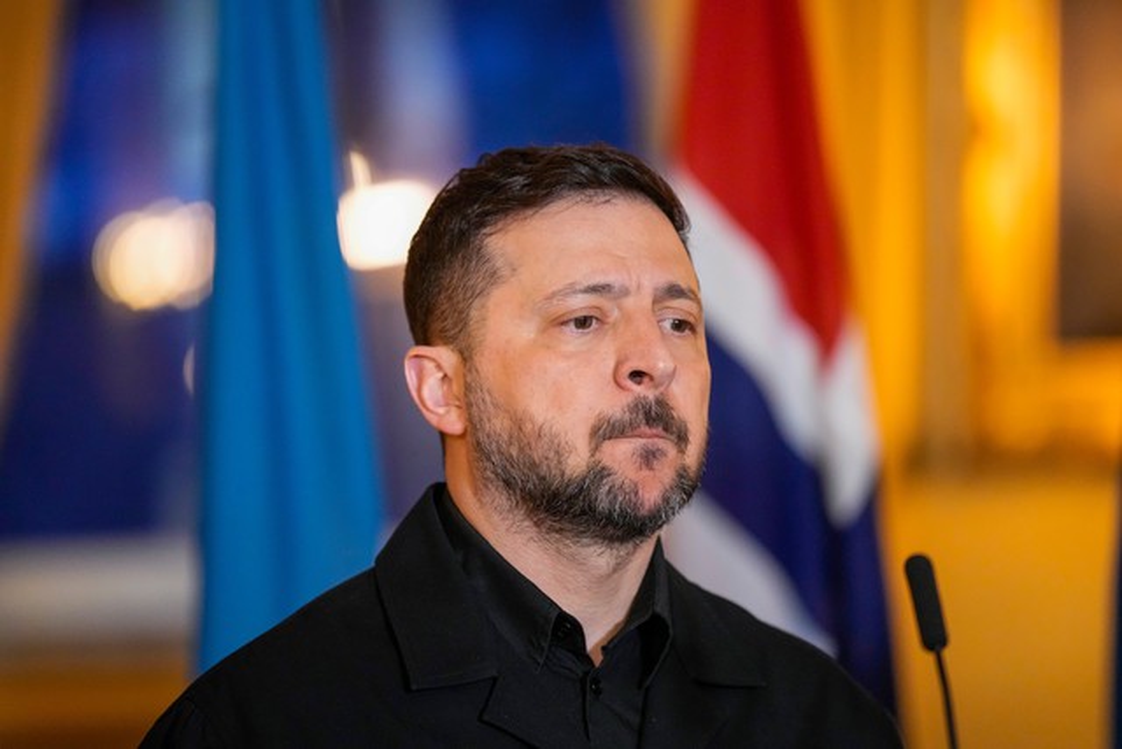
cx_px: 561
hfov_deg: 10.3
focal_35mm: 200
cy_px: 374
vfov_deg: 6.9
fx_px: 6234
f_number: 2.8
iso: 6400
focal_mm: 200
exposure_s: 1/320
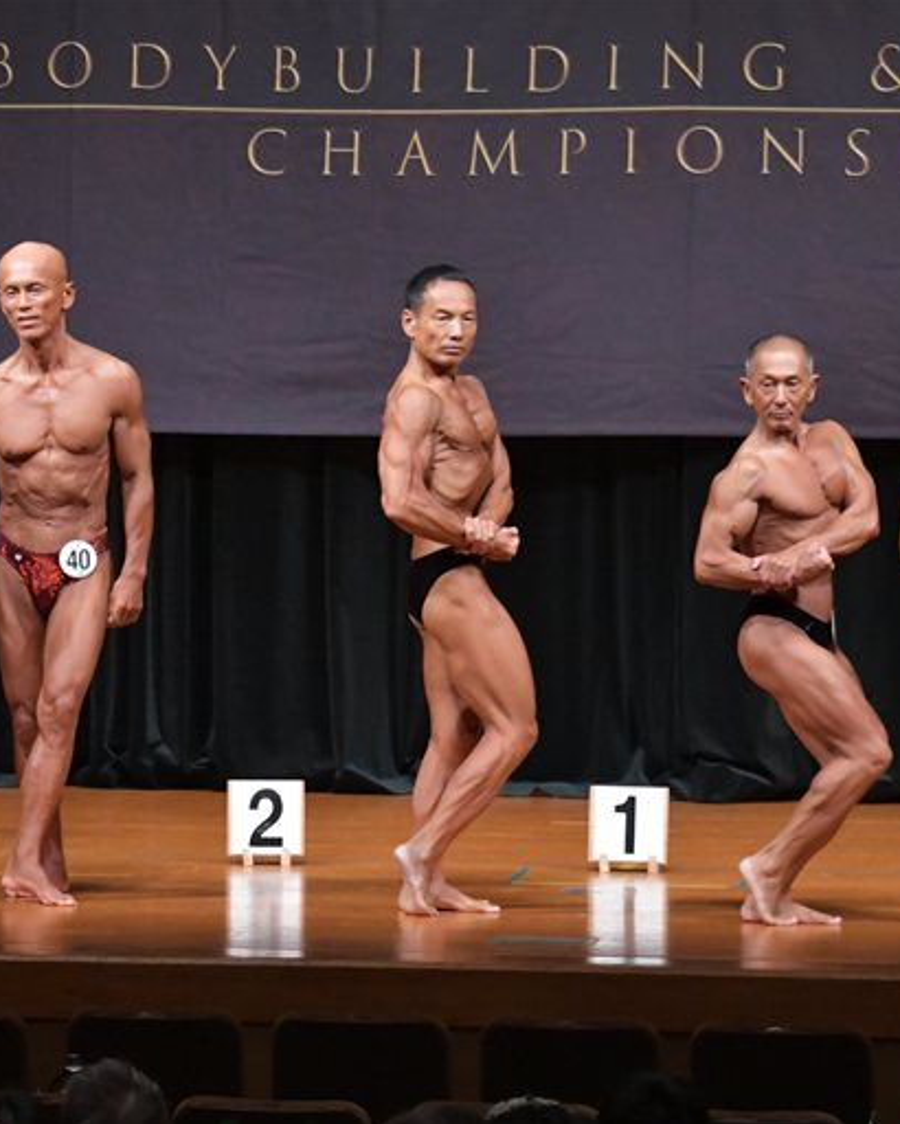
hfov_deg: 6.3
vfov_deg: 7.8
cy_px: 562
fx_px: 8219
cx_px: 133
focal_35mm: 247
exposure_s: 1/400
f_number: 5.6
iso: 6400
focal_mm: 116
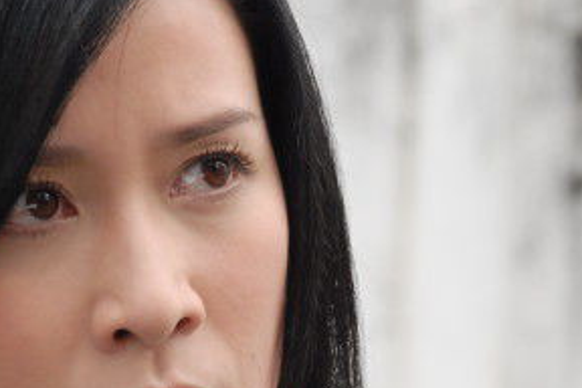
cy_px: 321
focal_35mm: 487
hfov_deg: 4.2
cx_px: 316
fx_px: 7877
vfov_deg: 2.8
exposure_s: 1/250
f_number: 8
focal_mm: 125
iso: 400
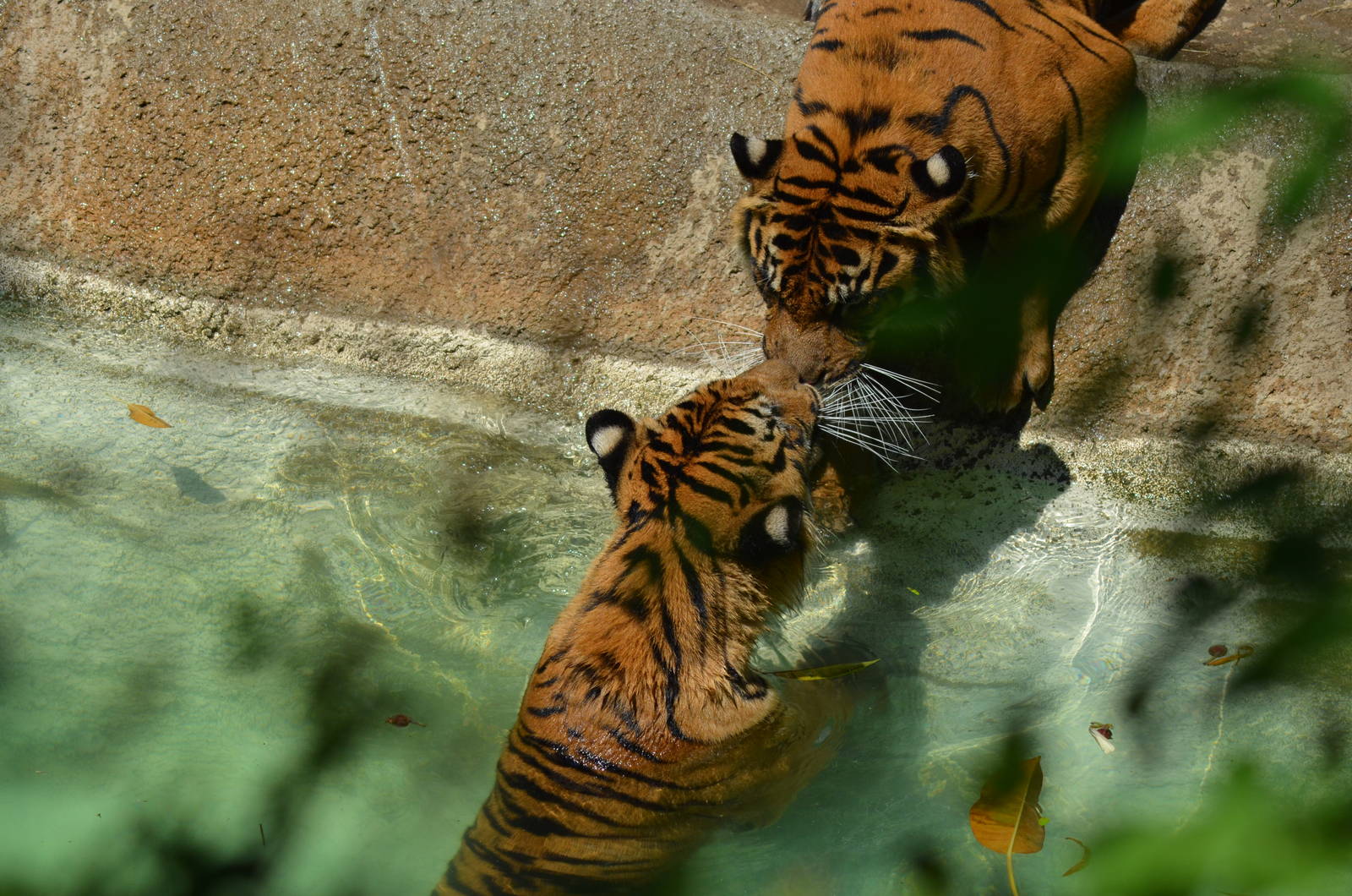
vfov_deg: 7.9
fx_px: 6522
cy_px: 448
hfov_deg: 11.8
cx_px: 676
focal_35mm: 174
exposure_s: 1/1600
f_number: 7.1
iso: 400
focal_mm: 116
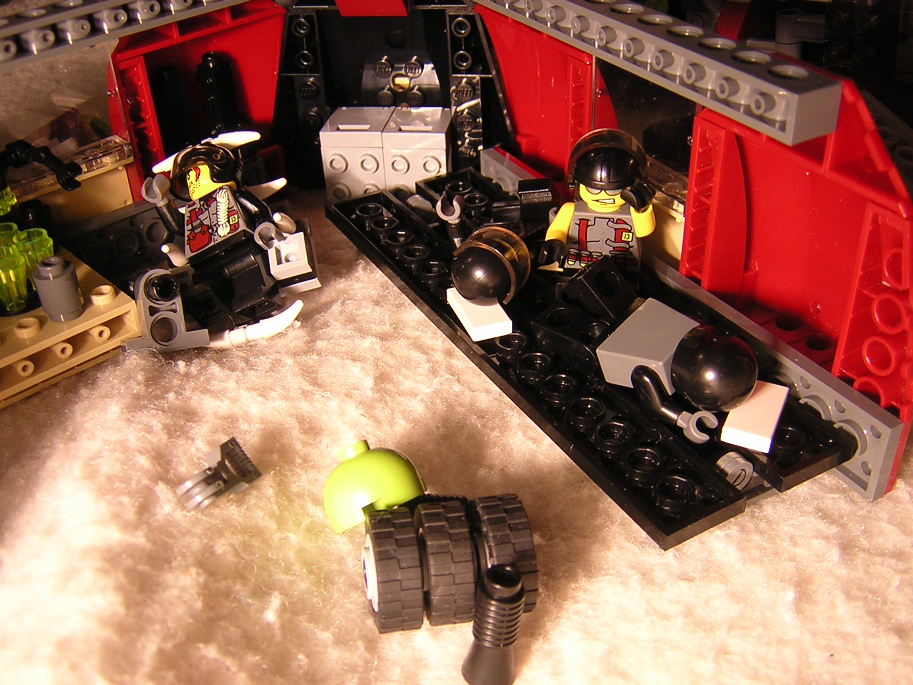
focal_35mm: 36
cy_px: 342
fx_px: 950
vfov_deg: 39.7
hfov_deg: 51.4
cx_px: 456
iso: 100
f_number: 2.6
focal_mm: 4.7
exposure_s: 1/99.2
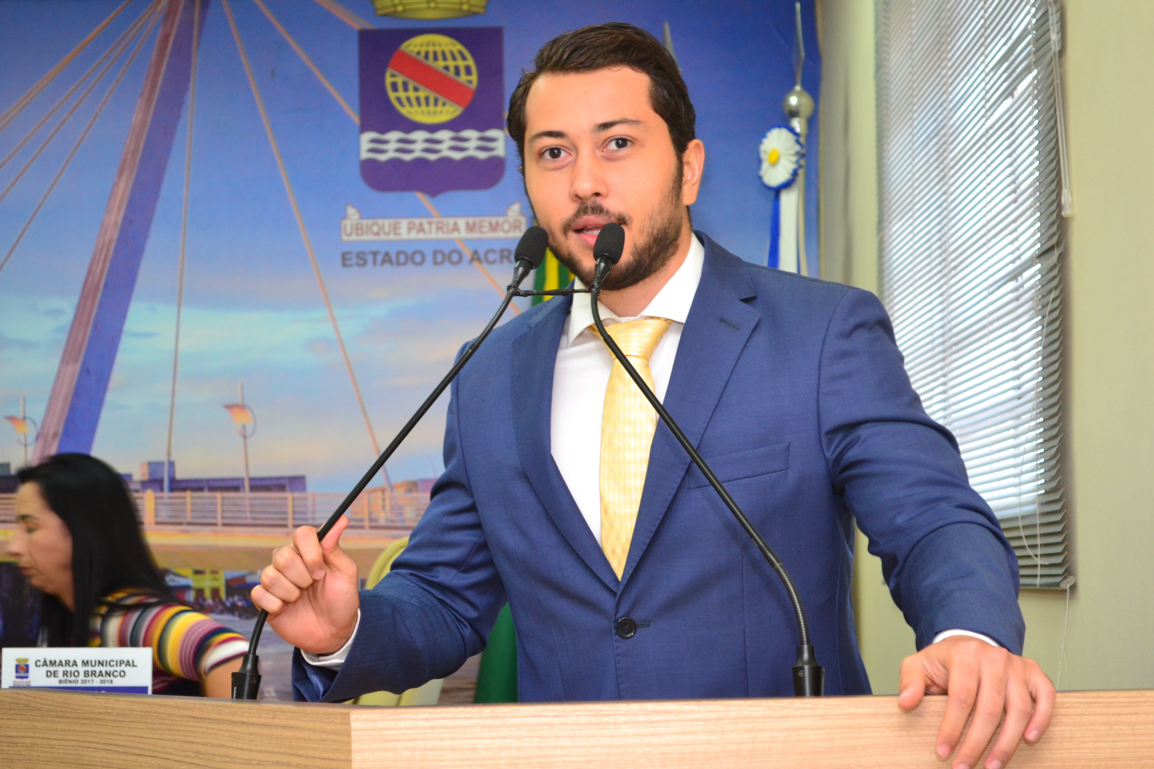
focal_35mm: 82
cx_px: 577
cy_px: 384
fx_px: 2644
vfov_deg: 16.6
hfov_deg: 24.6
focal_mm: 55
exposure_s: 1/25
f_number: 5.6
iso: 800
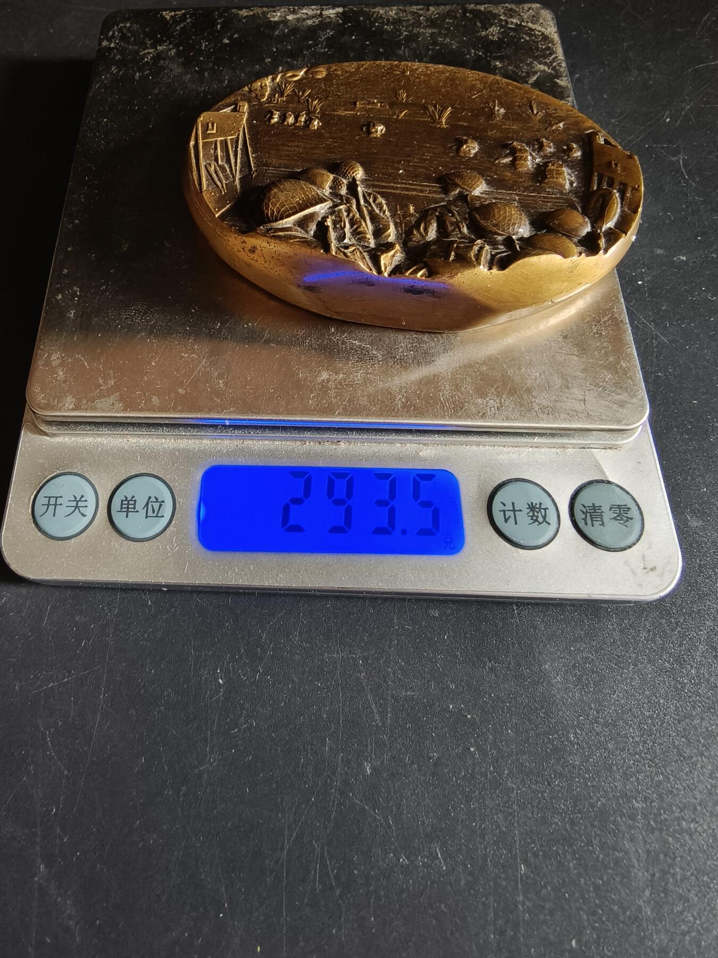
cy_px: 479
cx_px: 359
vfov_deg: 73.9
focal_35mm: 23
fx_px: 636
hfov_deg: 58.9
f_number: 2
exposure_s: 1/20
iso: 2500
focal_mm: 2.32
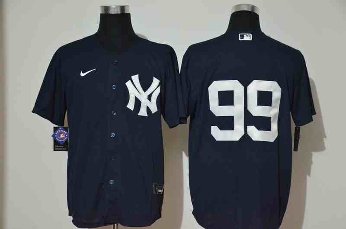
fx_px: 719
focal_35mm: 75
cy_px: 114
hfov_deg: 27.0
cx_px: 173
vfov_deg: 18.1
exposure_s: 1/13
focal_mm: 50
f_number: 4.8
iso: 4000
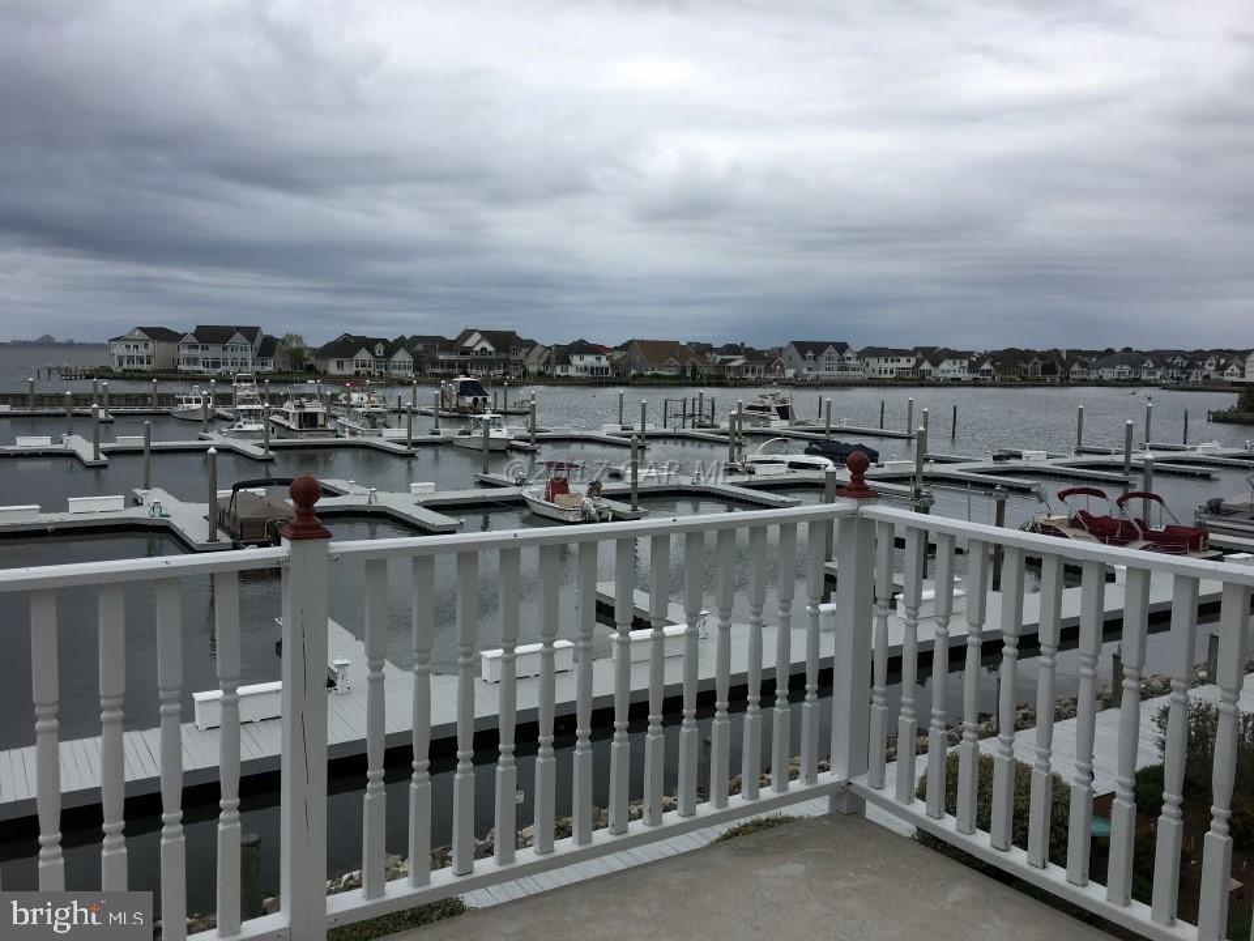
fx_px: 1051
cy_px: 470
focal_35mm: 29
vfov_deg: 48.2
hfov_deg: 61.7
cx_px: 627
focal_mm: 4.15
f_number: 2.2
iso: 25
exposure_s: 1/1709
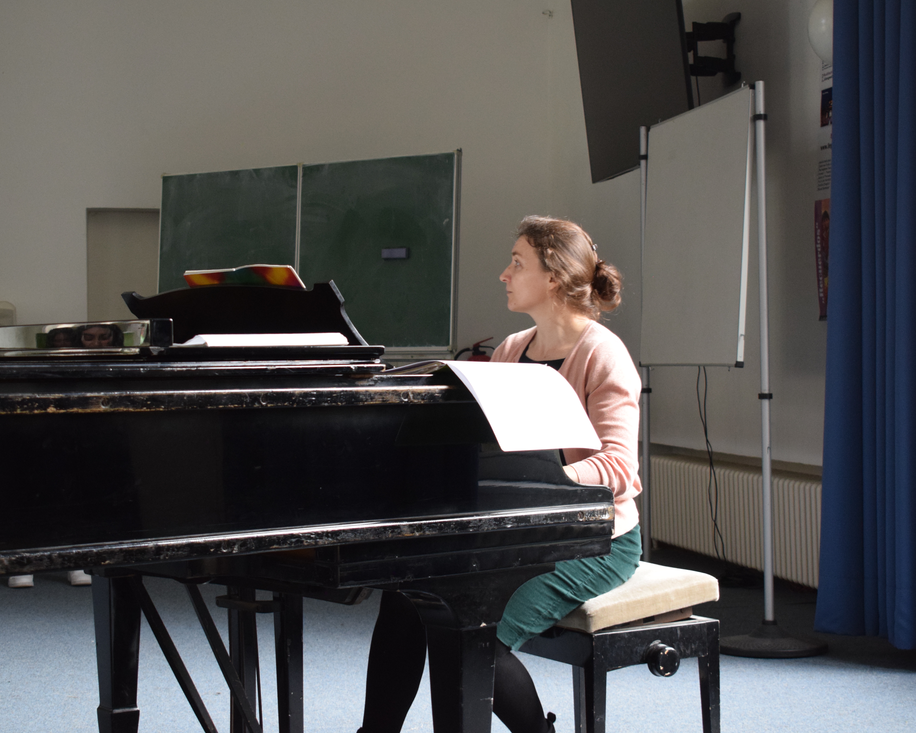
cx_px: 419
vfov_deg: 23.5
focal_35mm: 65
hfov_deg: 29.1
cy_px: 365
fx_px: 1762
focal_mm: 38
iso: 1800
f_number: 4.8
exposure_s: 1/60
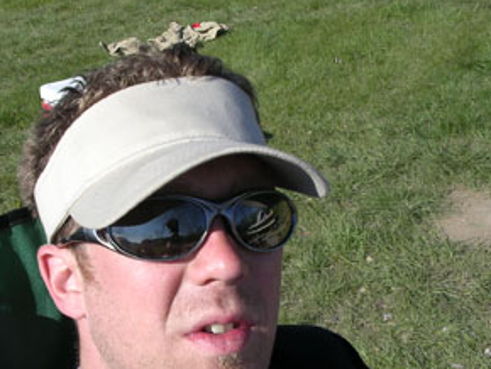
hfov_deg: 34.8
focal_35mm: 55
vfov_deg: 26.5
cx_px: 193
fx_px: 781
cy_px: 221
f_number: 5.6
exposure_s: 1/319
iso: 100
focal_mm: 5.8
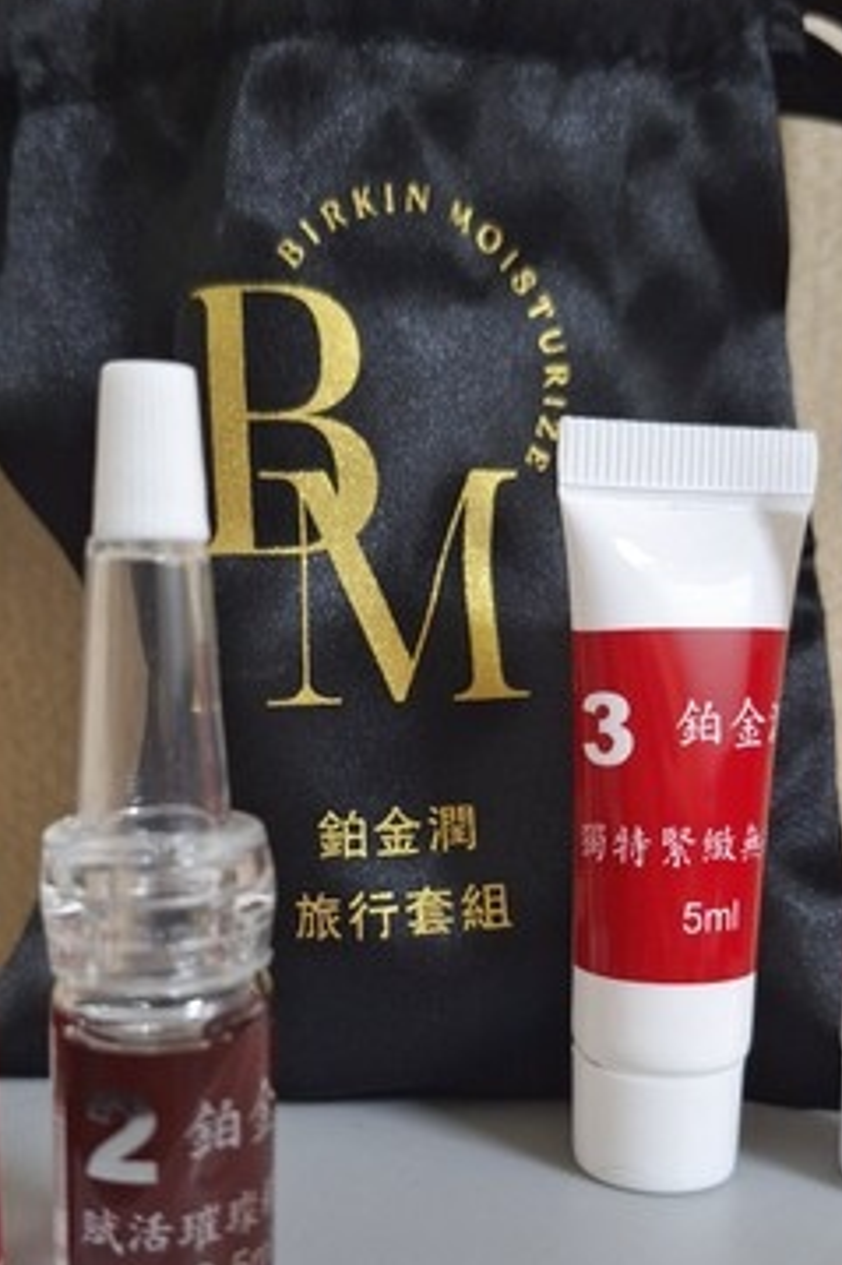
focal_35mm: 40
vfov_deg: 48.1
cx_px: 451
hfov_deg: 33.4
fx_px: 1405
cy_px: 782
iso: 400
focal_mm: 5.54
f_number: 1.8
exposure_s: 1/24
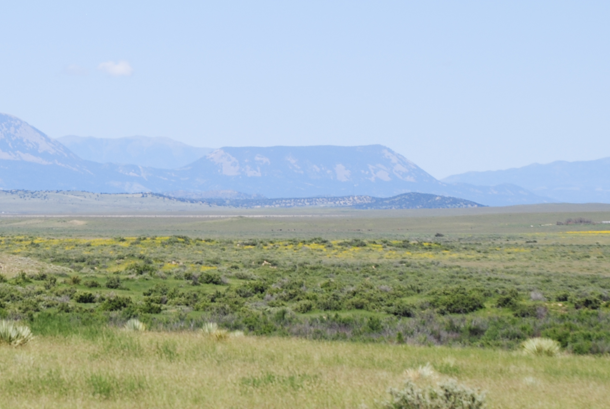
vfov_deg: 5.0
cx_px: 49
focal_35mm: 277
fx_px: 4701
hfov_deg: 7.4
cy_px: 218
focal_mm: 85
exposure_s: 1/250
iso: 110
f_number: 10
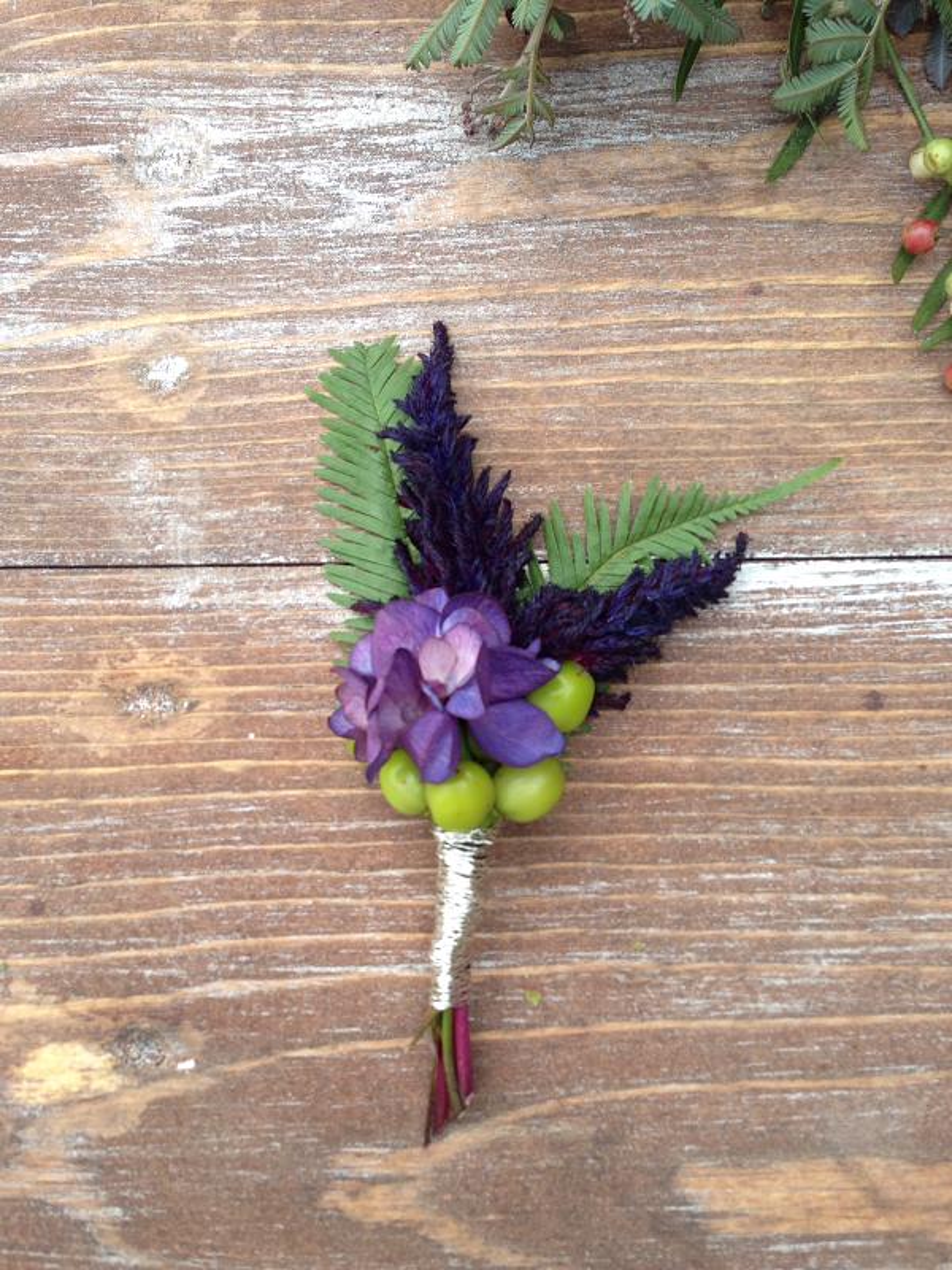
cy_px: 635
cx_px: 476
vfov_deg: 55.4
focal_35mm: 33
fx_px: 1210
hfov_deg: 42.9
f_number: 2.4
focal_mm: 4.12
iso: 50
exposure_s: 1/244
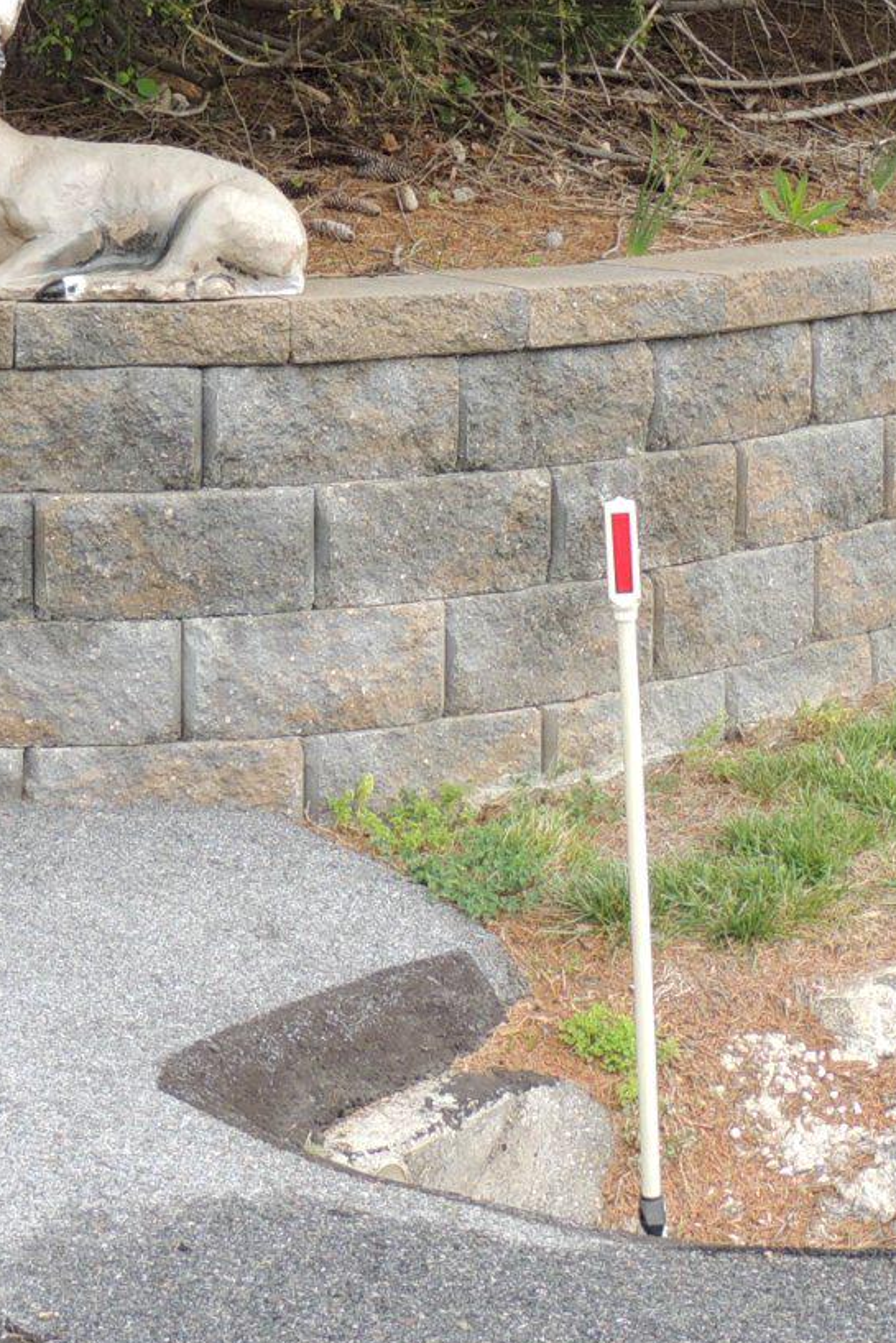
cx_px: 390
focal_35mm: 86
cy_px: 367
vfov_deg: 23.4
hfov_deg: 15.9
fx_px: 3209
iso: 100
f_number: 3.2
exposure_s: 1/160
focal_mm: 5.8
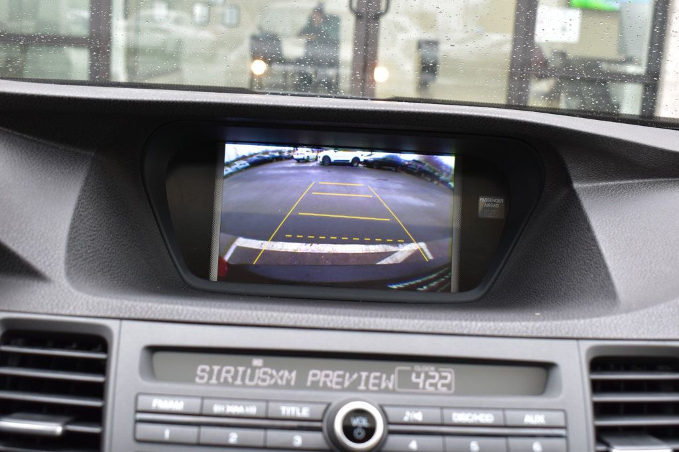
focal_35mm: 45
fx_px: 848
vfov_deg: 29.8
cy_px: 226
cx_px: 340
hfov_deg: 43.6
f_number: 7.1
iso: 400
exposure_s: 1/25
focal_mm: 30
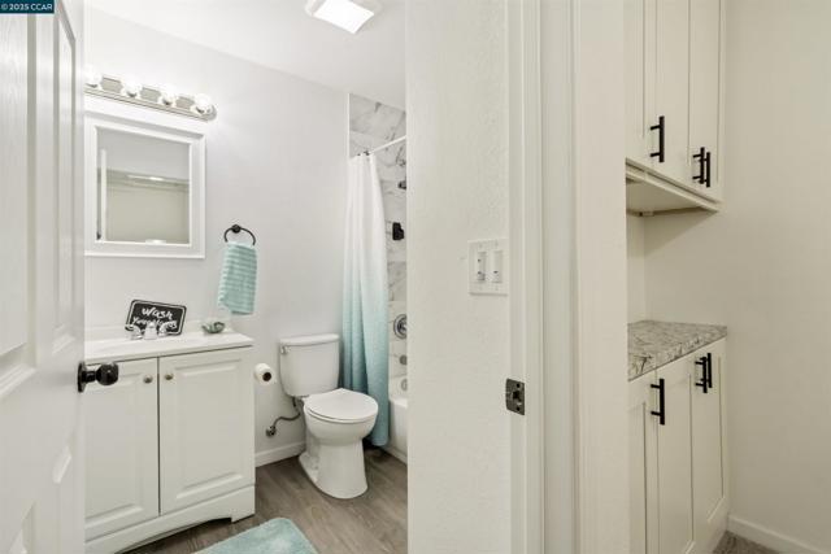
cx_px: 416
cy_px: 277
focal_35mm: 16
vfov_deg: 73.8
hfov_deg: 96.7
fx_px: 369
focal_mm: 16
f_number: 8
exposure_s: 1/30
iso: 400
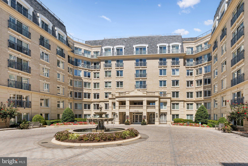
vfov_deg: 67.4
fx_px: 124
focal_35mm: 18
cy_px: 83
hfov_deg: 90.0
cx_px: 124
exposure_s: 1/320
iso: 100
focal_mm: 12.2
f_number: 9
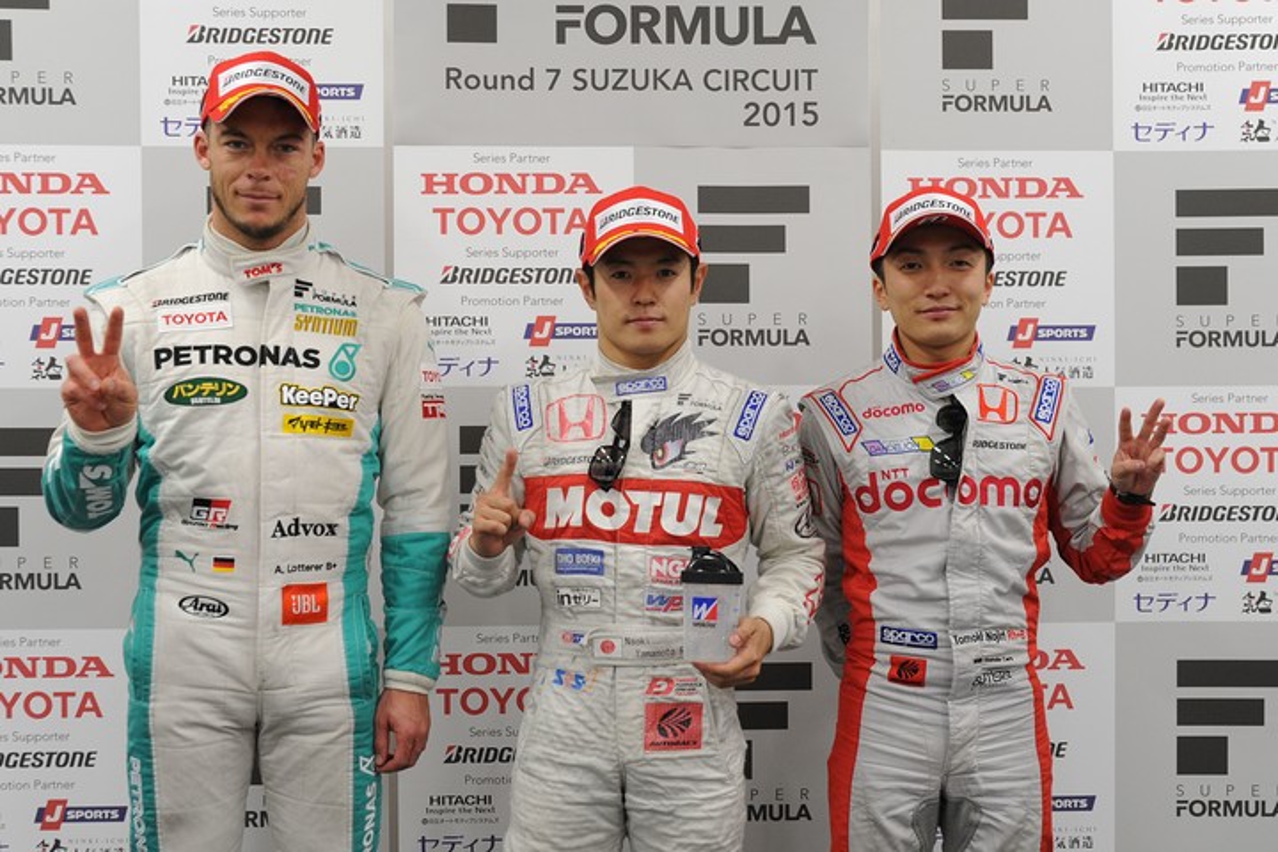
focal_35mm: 35
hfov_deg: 54.4
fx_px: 1242
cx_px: 639
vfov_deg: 37.9
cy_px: 426
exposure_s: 1/125
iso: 1600
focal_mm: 35
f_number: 5.6
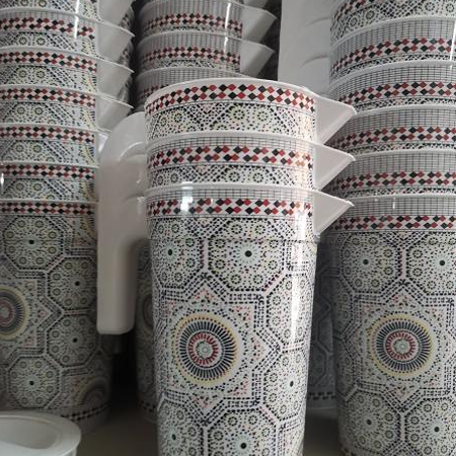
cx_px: 227
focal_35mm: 32
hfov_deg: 51.1
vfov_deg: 51.1
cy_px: 244
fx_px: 477
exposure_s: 1/50
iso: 320
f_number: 1.8
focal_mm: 5.58
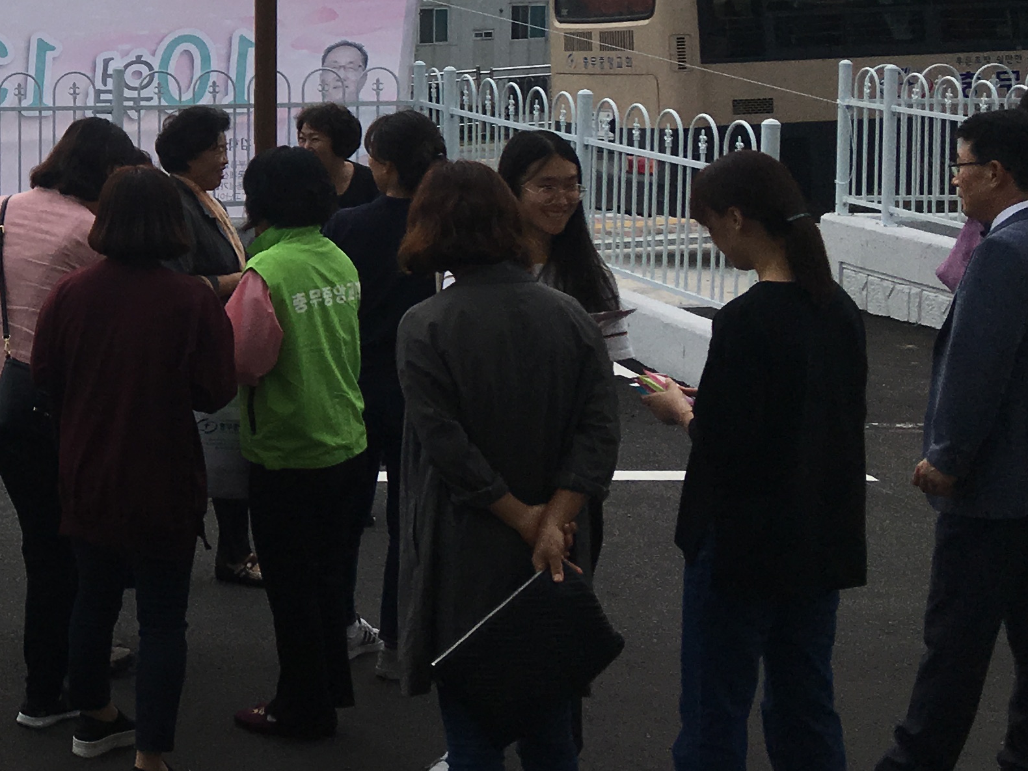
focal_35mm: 74
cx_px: -198
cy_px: 63
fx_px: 2198
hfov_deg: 24.0
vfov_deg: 19.5
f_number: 2.2
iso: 25
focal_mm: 4.15
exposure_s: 1/1972
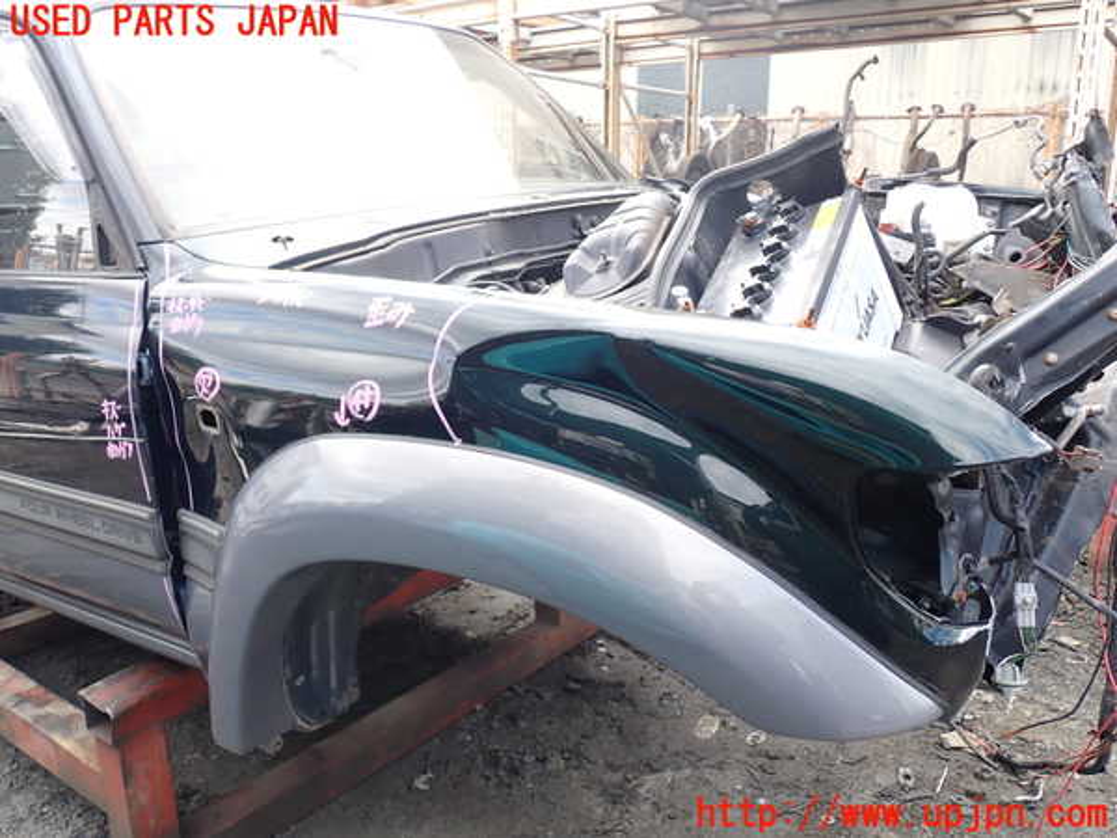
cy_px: 419
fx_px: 968
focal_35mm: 30
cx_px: 558
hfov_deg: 60.0
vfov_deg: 46.8
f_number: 3.2
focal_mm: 5.4
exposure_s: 1/125
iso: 100
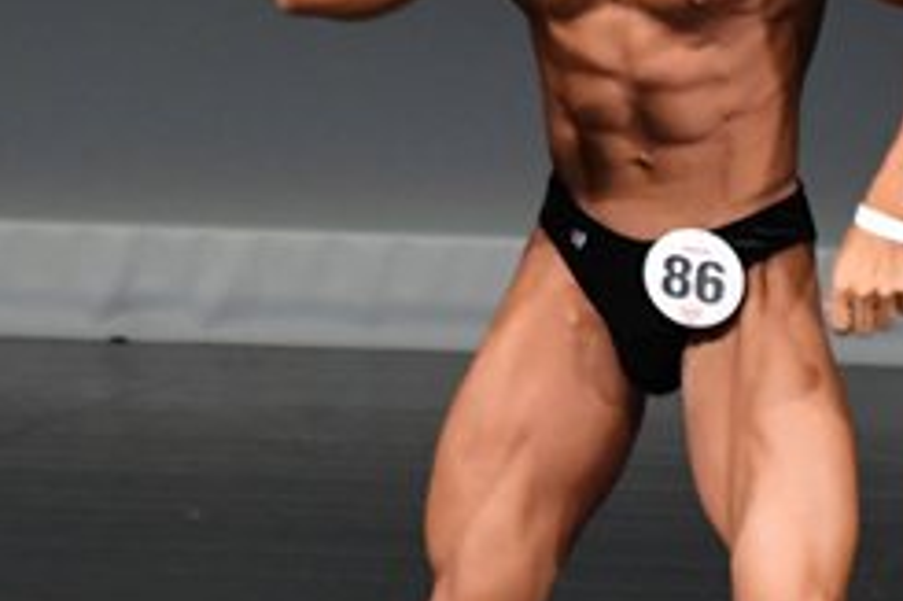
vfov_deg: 1.2
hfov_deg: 1.7
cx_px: 802
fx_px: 29778
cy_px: 354
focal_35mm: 1188
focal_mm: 250
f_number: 5.6
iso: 4000
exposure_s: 1/400
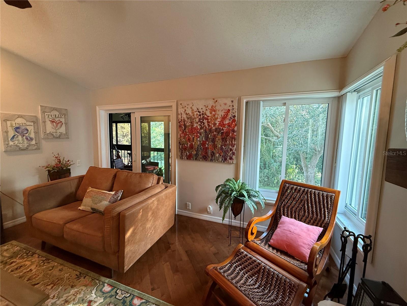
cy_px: 153
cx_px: 204
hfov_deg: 102.1
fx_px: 165
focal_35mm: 14
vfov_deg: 85.7
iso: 400
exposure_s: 1/60
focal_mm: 2.22
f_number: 2.2
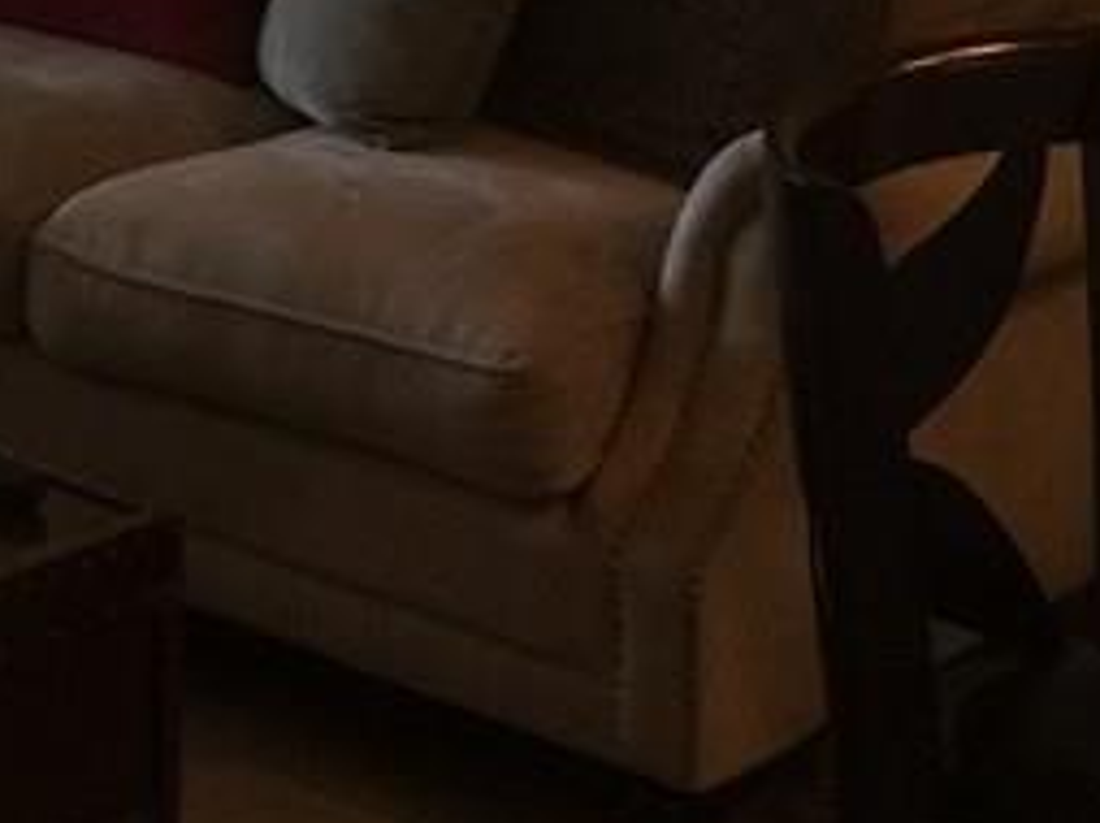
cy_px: -680
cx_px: -784
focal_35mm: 117
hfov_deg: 15.0
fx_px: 3714
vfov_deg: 11.7
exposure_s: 1/30
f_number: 2.2
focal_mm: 4.15
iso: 40
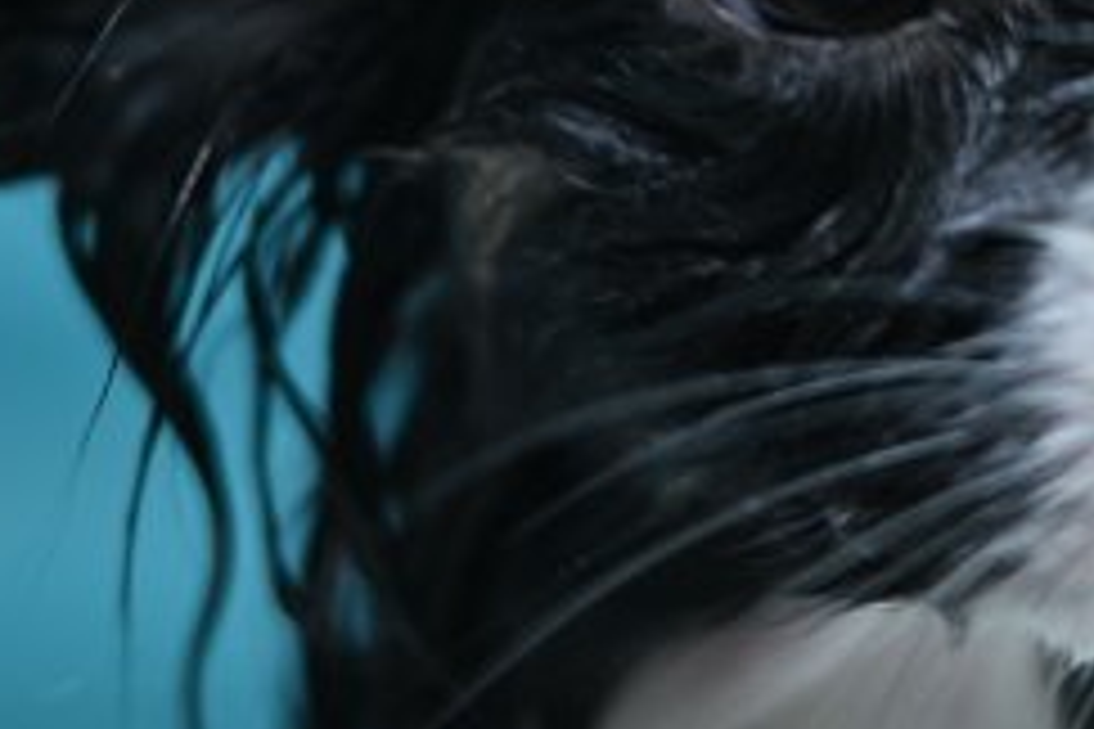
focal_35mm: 151
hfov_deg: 13.4
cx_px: 1108
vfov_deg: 9.0
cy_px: -81
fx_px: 4588
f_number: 2
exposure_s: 1/60
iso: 250
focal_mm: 40
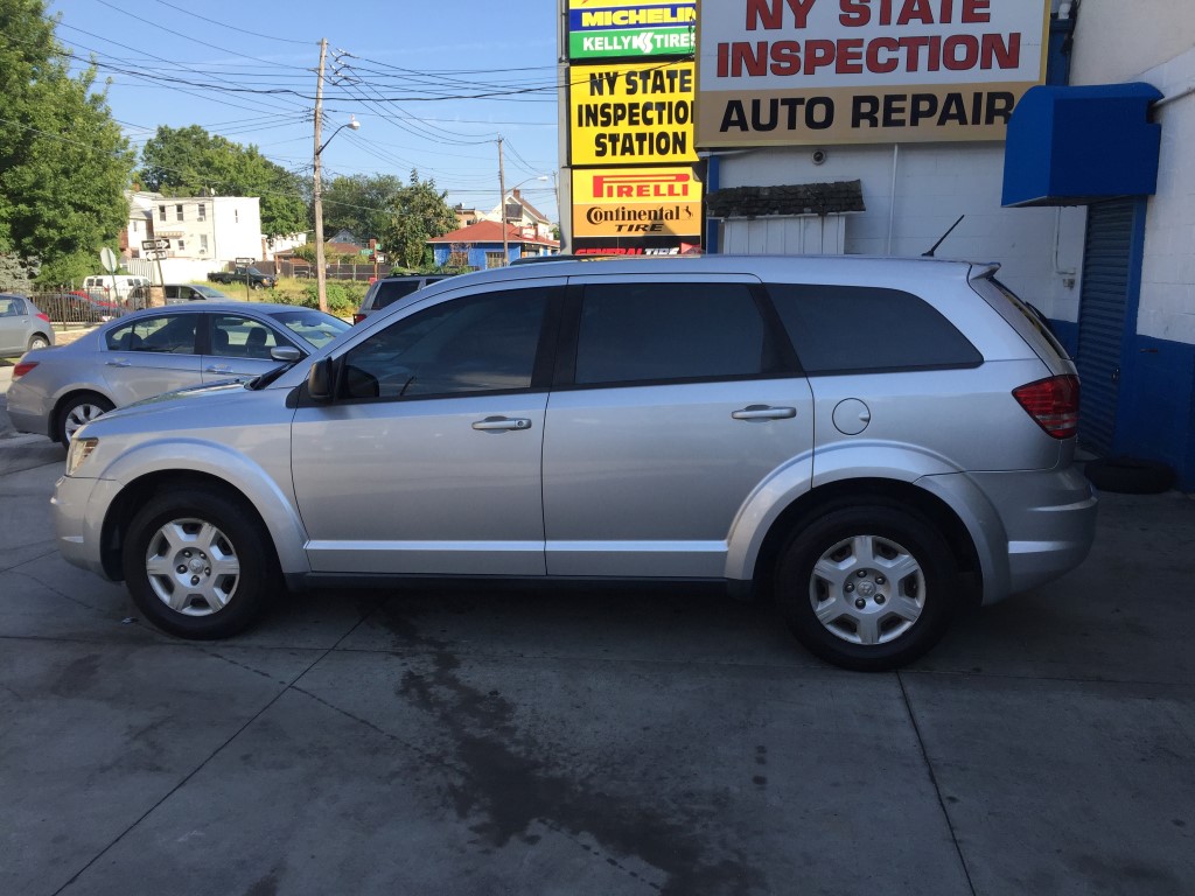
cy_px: 448
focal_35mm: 29
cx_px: 598
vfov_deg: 48.2
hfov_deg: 61.7
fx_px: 1001
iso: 32
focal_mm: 4.15
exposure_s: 1/964
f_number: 2.2
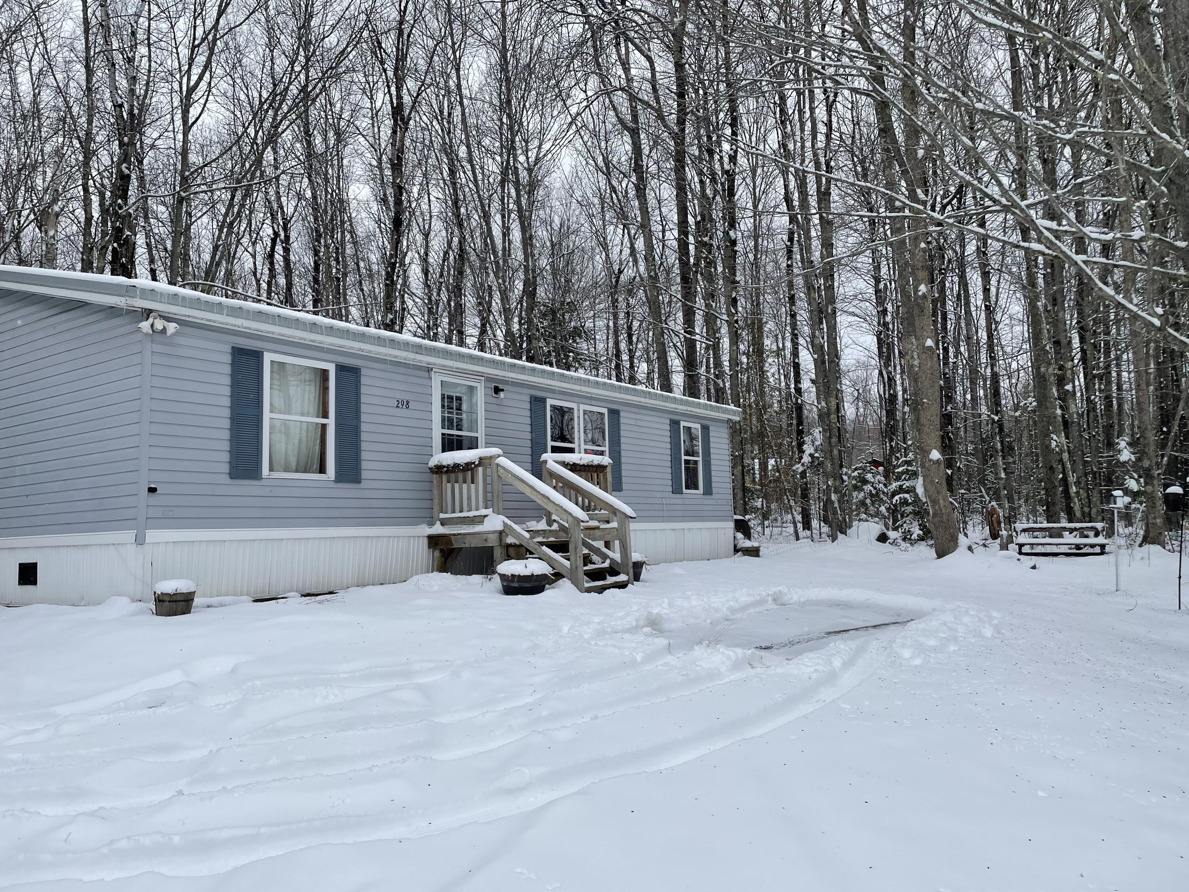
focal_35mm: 26
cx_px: 594
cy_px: 446
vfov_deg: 53.1
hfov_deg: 67.3
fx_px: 893
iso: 32
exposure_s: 1/2020
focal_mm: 4.2
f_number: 1.6
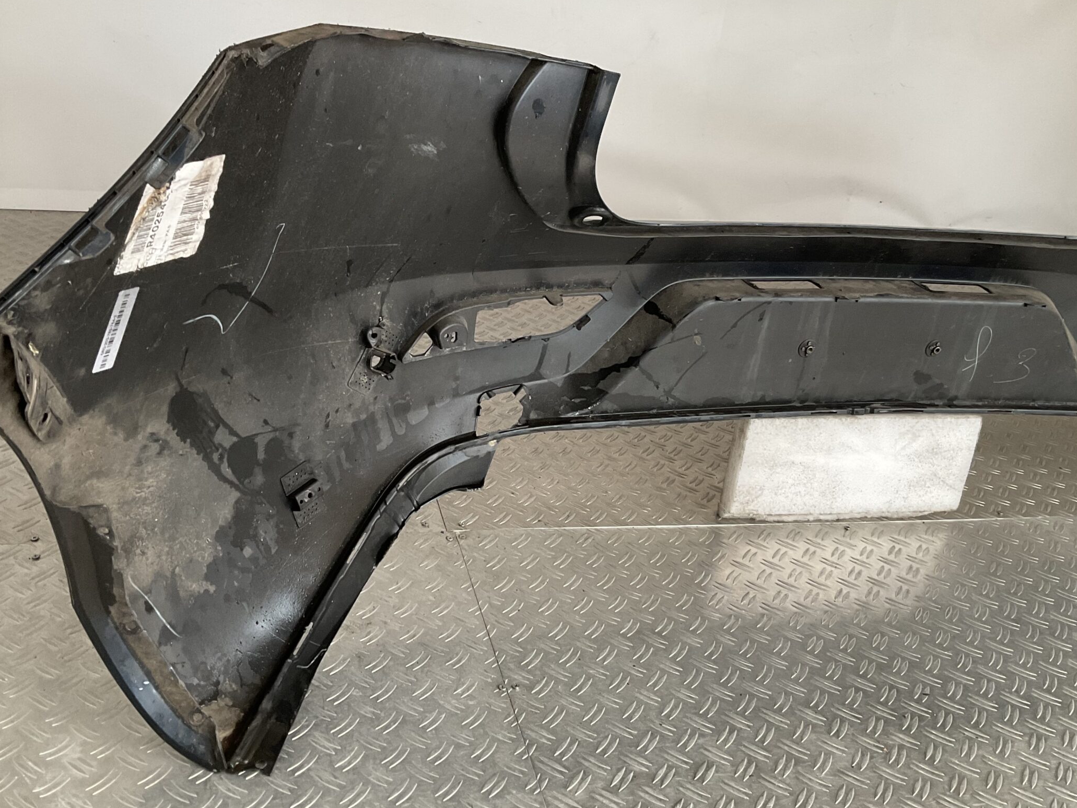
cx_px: 523
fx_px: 1120
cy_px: 386
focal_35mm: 36
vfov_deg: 39.7
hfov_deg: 51.3
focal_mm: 3
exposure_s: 1/60
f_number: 1.8
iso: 80
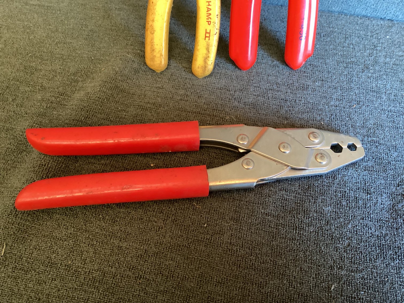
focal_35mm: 31
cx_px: 202
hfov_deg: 58.3
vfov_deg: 45.4
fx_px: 362
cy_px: 152
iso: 320
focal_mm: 3.3
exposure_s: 1/40
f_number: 2.4
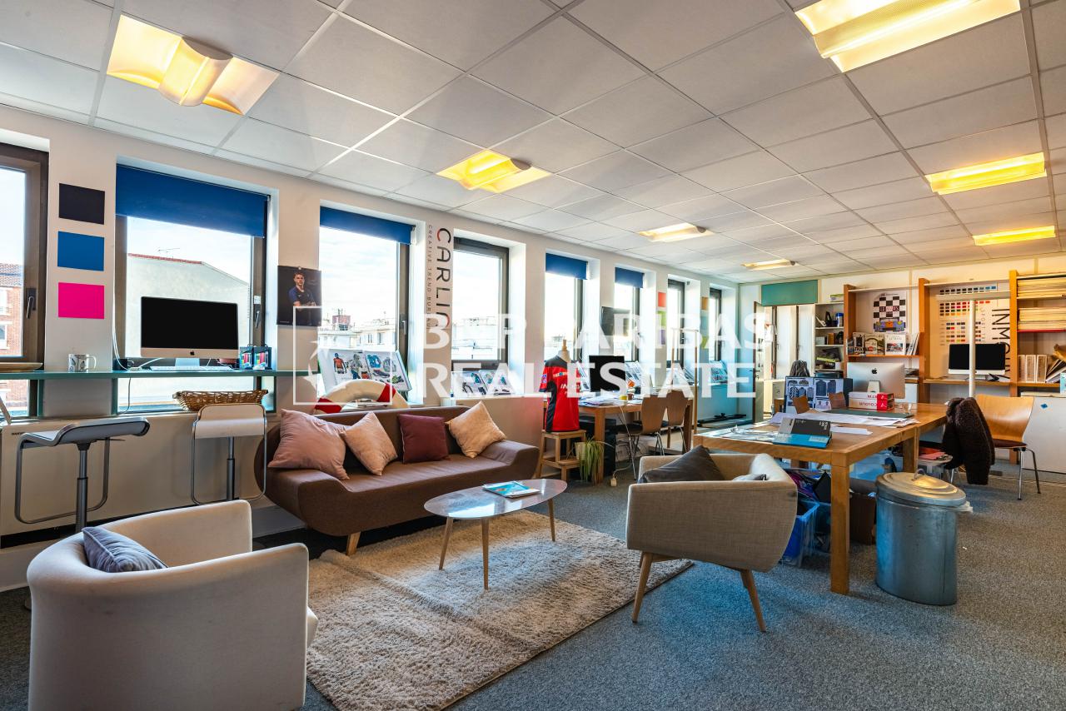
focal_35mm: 17
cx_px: 533
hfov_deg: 93.3
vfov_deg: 70.5
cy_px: 356
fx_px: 503
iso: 800
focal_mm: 17
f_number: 11
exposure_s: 1/400
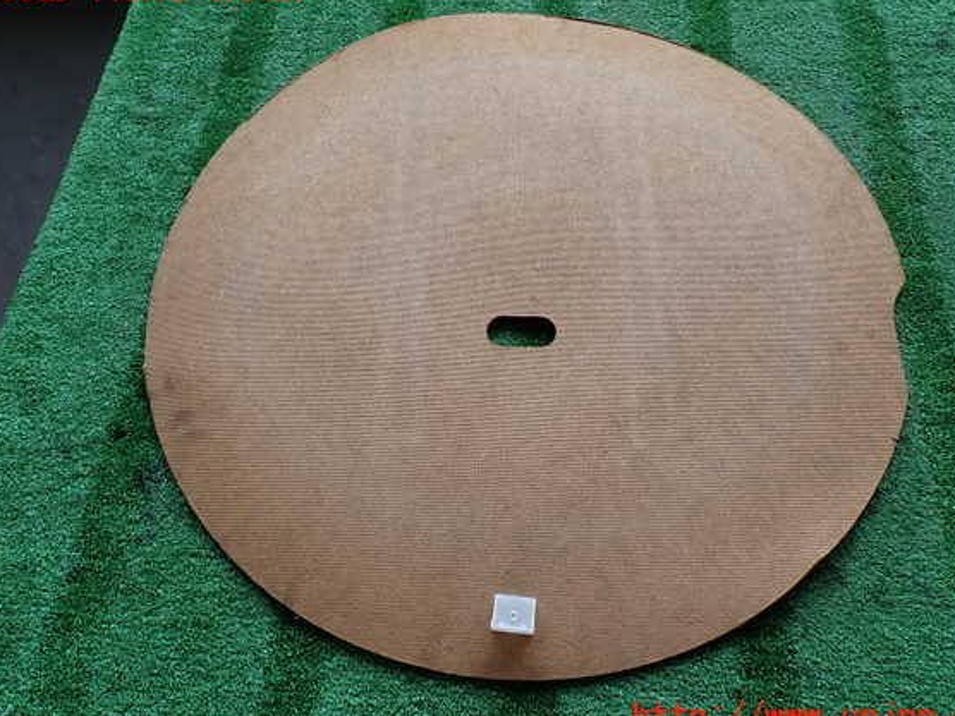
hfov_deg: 65.3
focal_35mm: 27
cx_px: 505
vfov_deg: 51.4
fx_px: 745
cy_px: 354
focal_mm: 4.5
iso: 100
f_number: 2.8
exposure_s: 1/100
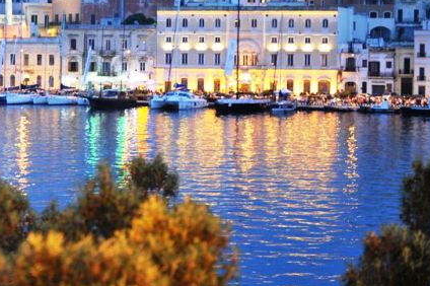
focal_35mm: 132
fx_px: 1575
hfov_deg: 15.3
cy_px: 87
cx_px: 33
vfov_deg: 10.4
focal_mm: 70
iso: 3200
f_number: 2.8
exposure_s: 1/30
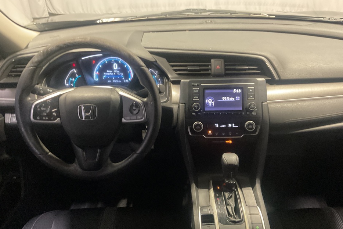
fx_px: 295
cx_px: 175
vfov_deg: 42.2
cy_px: 130
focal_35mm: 31
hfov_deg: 60.3
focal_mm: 3
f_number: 1.8
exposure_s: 1/30
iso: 400
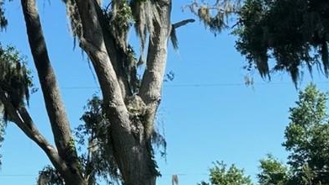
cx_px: -123
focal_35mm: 107
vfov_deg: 11.3
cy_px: 128
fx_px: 934
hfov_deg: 18.3
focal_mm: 6.86
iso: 80
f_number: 1.78
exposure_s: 1/2506
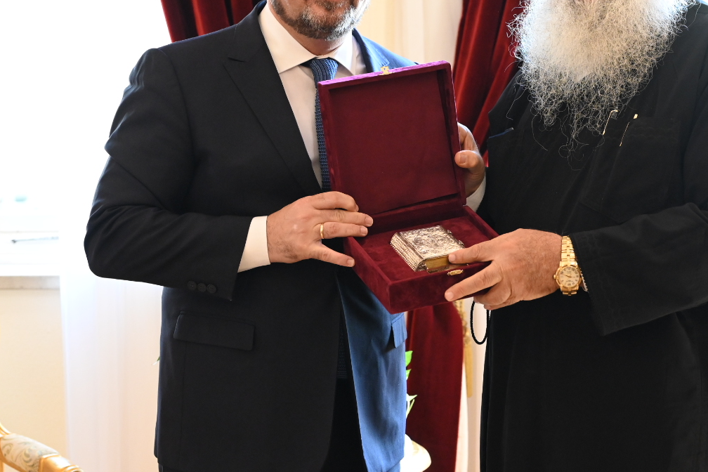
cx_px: 527
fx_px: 1770
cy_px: 145
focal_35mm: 90
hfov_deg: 22.4
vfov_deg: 15.2
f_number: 4
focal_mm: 56
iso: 4000
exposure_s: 1/200
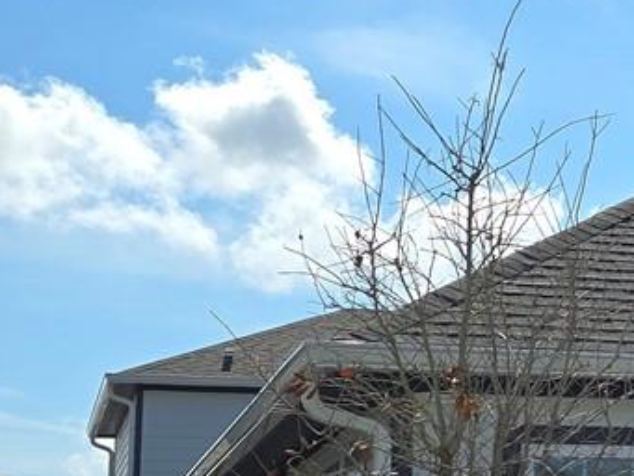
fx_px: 1979
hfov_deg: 15.5
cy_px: 407
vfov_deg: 13.6
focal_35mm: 108
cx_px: 1155
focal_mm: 6.3
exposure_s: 1/1449
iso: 12
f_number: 1.7
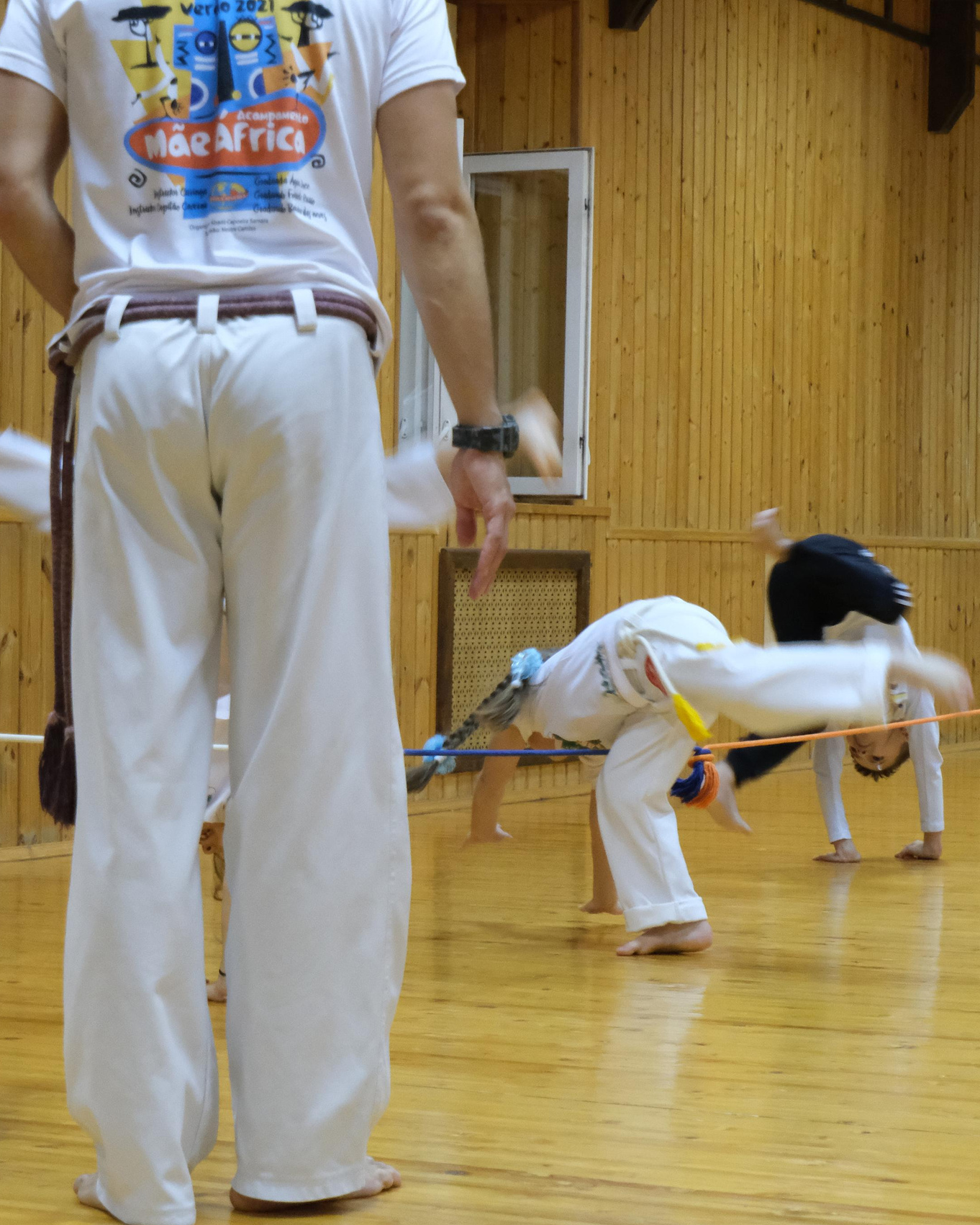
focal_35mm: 96
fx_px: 3480
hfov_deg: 16.0
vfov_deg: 20.0
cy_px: 614
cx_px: 592
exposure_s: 1/75
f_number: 5.6
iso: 6400
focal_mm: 45
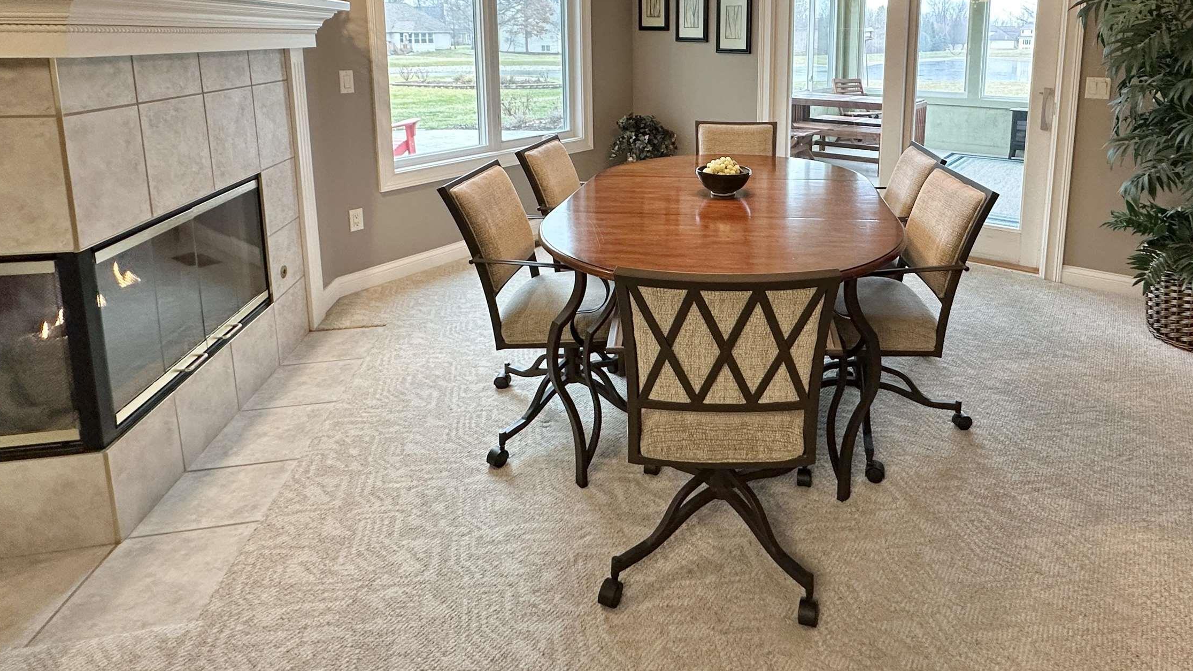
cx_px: 720
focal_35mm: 21
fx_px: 664
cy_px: 135
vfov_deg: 50.4
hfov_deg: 82.7
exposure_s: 1/120
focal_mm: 2.22
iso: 200
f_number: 2.2
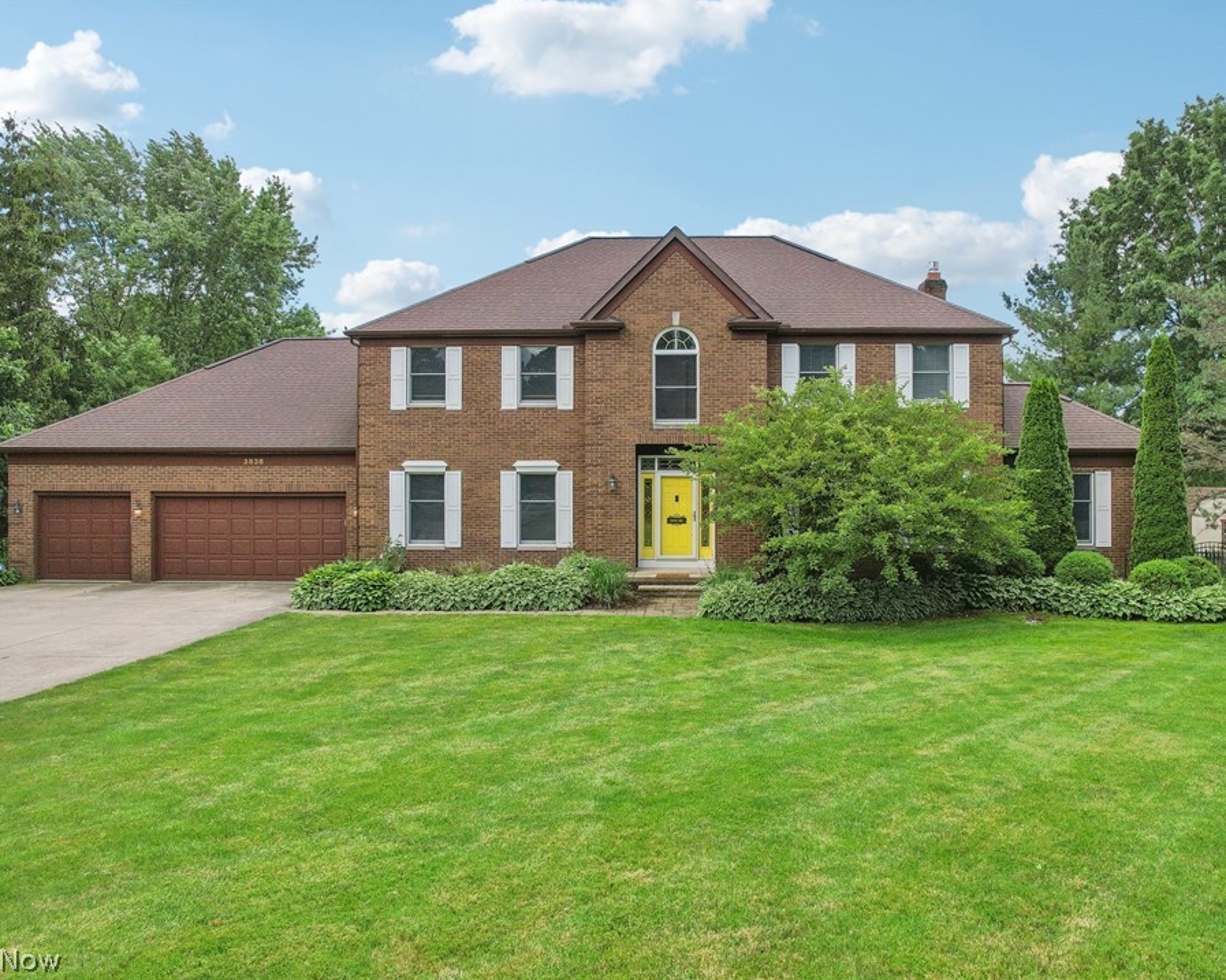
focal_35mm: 25
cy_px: 487
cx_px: 664
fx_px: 907
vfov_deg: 56.8
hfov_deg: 68.0
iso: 100
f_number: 2.8
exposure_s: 1/1250
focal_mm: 8.4
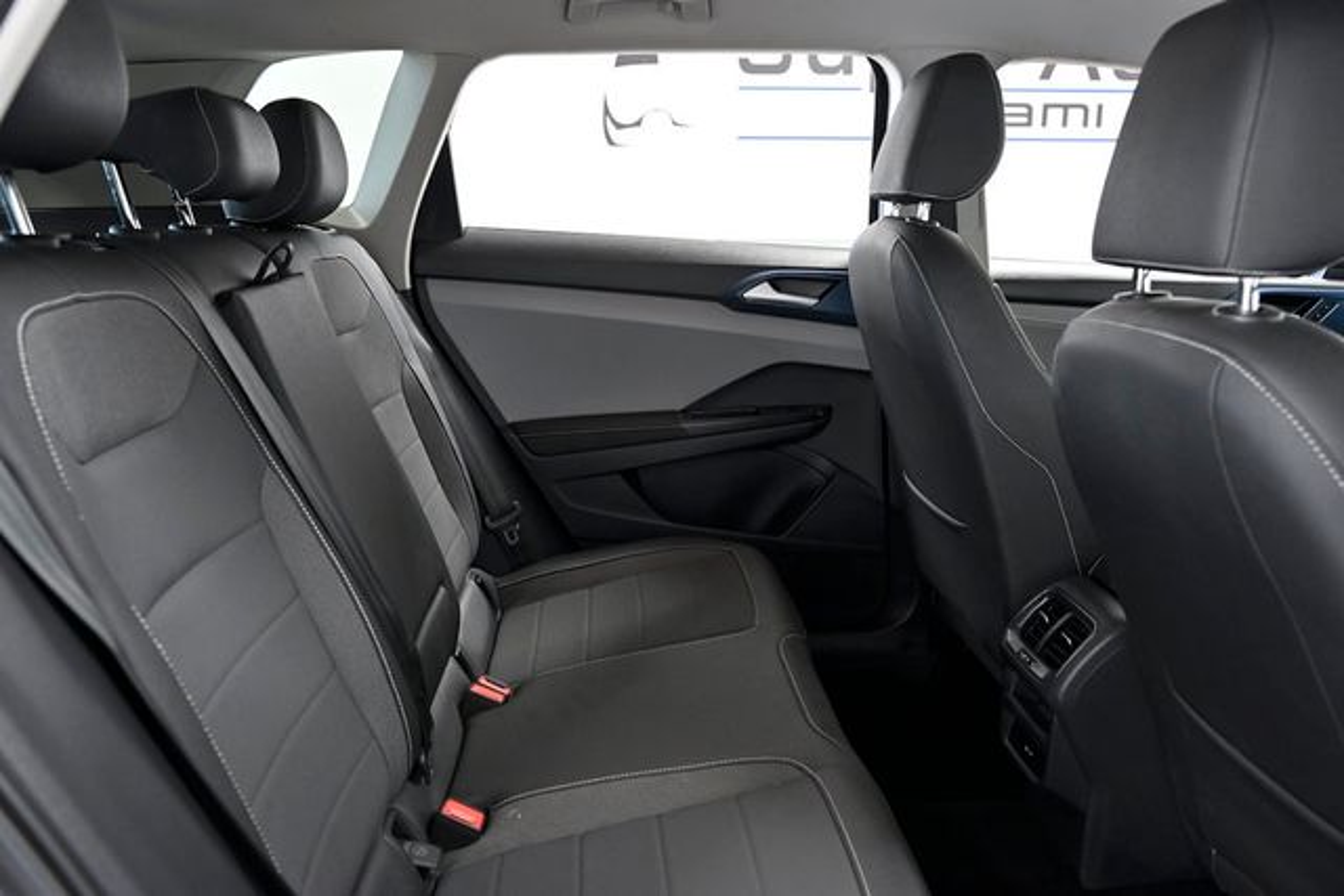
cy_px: 448
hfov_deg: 65.5
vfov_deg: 46.4
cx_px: 672
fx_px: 1046
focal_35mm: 28
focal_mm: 28
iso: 2000
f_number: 5
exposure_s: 1/100
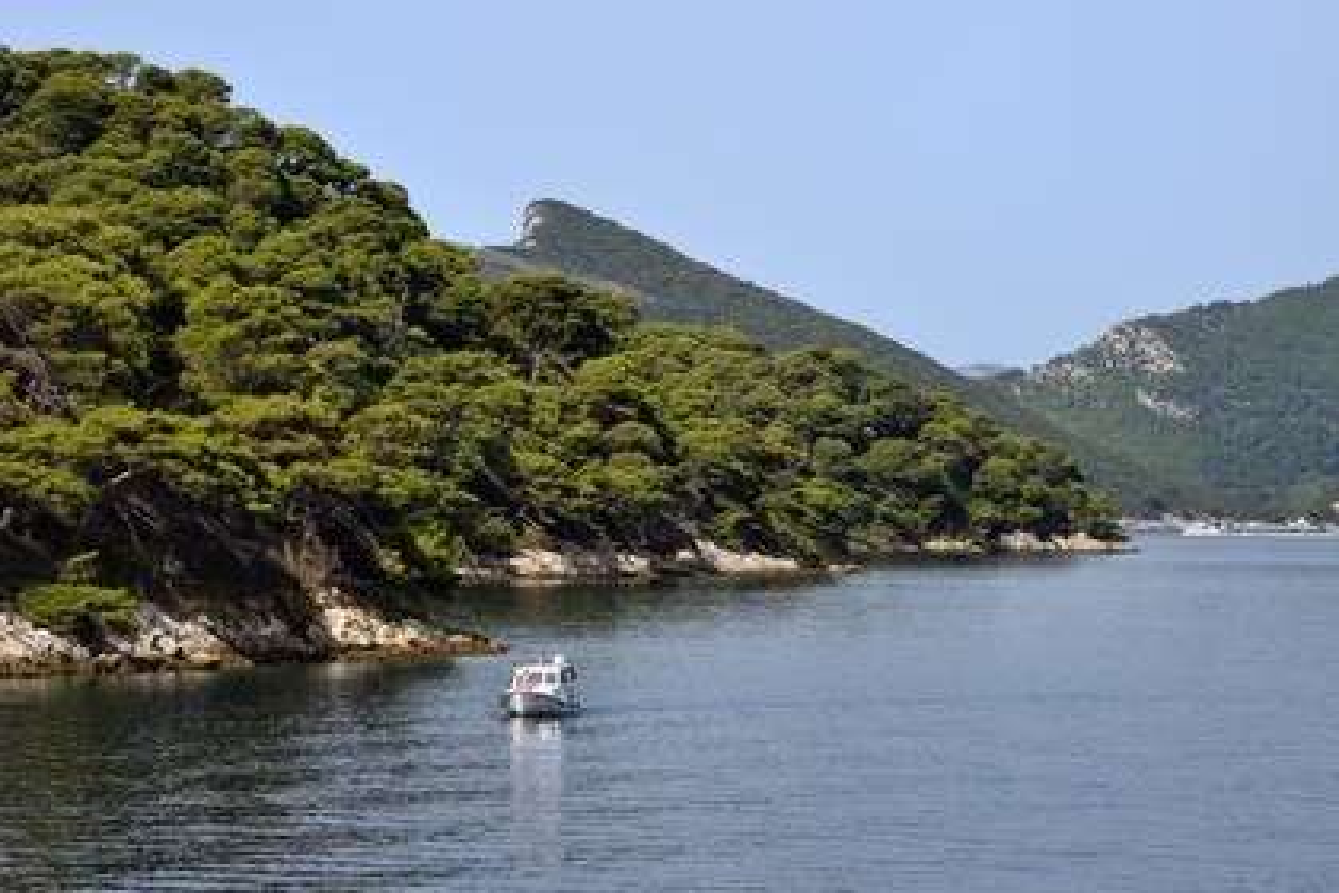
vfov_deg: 6.9
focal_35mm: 200
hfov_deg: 10.3
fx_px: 7438
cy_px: 446
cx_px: 670
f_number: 11
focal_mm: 200
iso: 200
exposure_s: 1/250
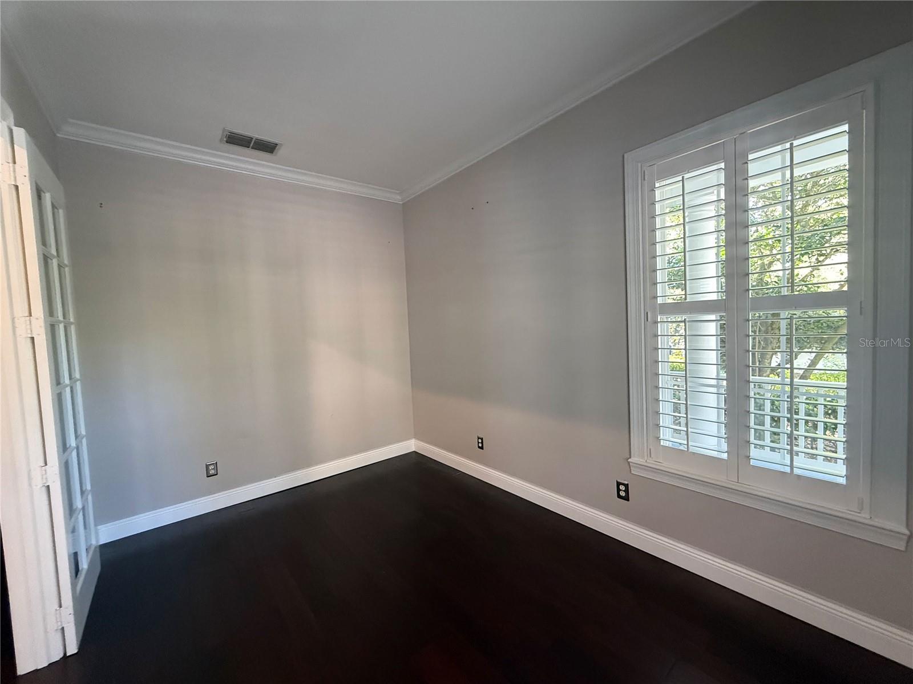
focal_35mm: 14
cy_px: 342
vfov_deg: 85.7
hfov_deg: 102.1
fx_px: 369
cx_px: 456
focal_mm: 2.22
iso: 640
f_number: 2.2
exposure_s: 1/60
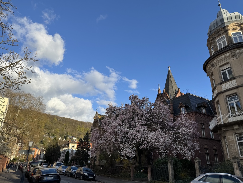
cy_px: 92
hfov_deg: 71.6
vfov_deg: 56.8
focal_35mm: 24
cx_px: 122
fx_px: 168
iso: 80
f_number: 1.78
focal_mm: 6.76
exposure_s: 1/2833
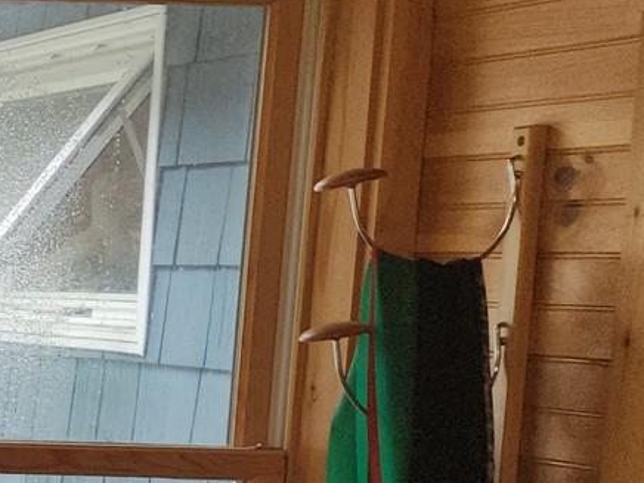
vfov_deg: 13.6
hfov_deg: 13.7
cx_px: -857
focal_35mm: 108
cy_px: 417
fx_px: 2009
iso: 50
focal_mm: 5.4
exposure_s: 1/60
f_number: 1.8
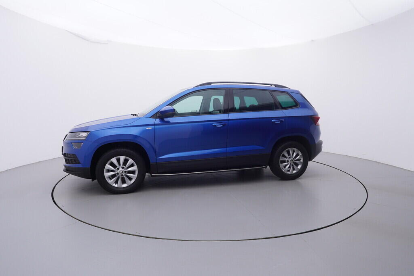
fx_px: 259
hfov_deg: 77.3
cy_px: 138
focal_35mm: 22
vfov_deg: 56.2
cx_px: 207
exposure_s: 1/80
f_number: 5
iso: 200
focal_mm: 15
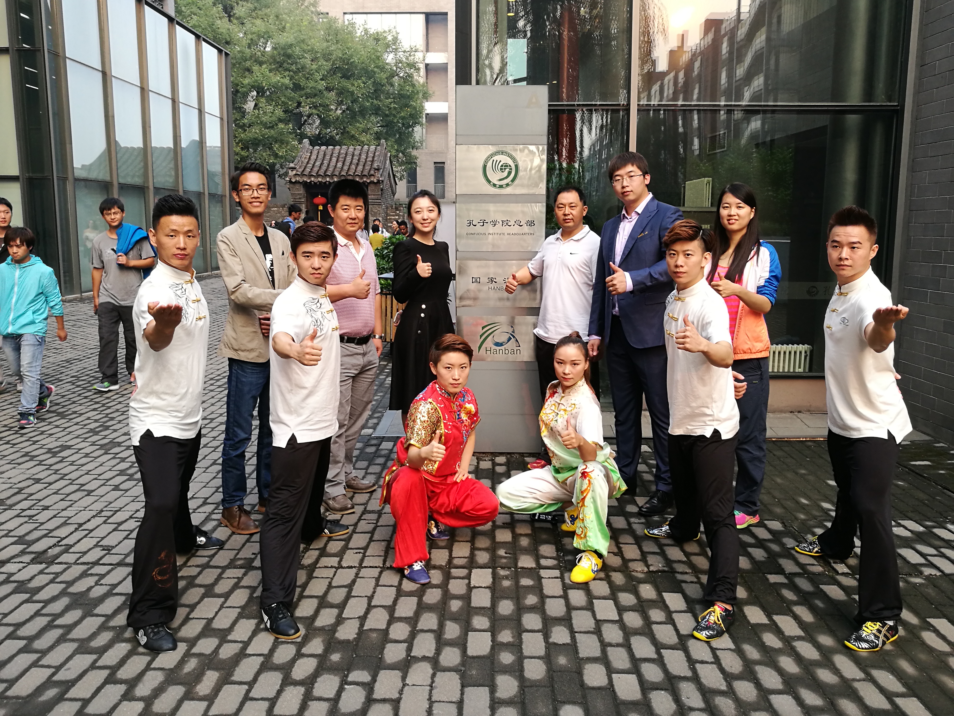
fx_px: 744
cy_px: 358
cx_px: 477
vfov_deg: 51.4
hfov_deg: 65.3
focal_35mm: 27
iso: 64
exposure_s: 1/60
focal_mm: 4.5
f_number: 2.2
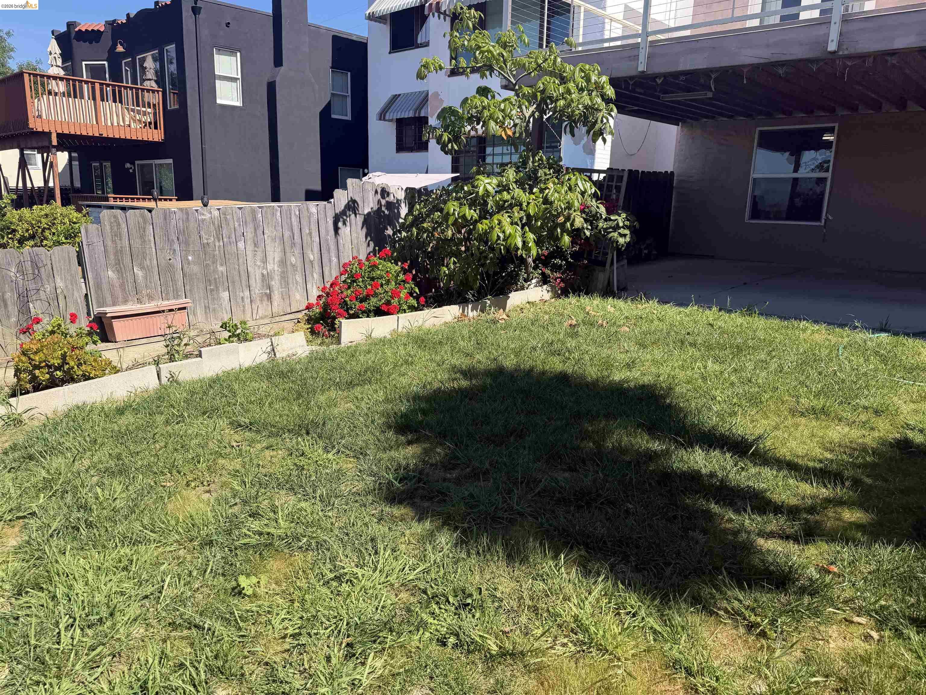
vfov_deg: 56.8
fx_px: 642
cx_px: 463
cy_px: 348
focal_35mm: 24
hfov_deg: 71.6
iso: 80
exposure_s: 1/3584
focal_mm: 6.76
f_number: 1.78
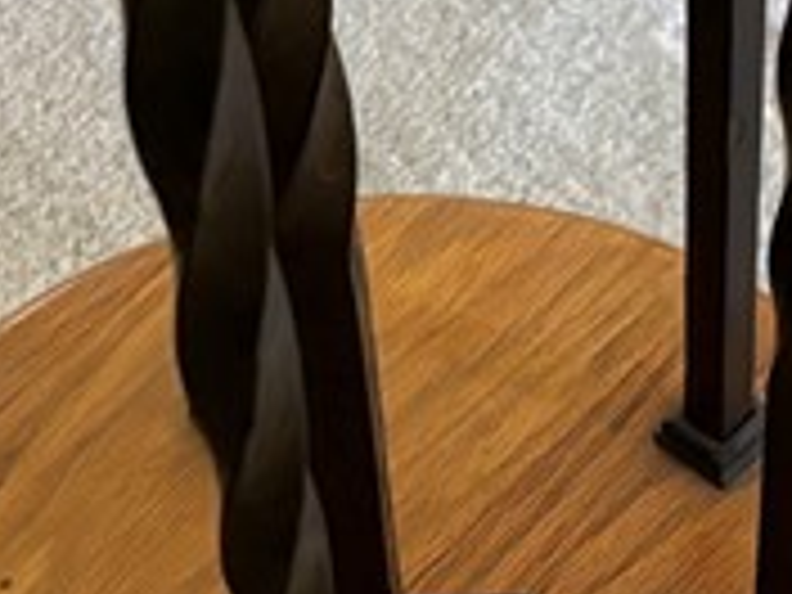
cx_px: 522
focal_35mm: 151
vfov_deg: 9.8
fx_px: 3455
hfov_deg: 13.1
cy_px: 536
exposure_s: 1/40
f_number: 1.6
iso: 640
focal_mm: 5.96
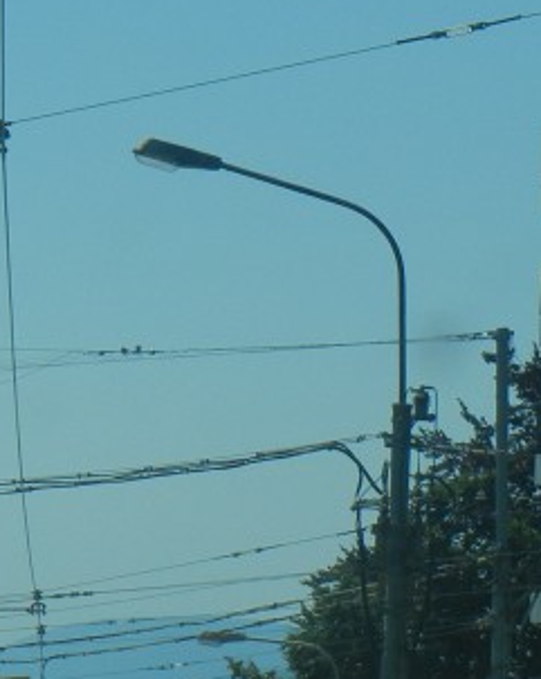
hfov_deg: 4.6
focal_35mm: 338
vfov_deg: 5.7
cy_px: 261
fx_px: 6775
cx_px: -204
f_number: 9
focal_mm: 18.3
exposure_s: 1/389
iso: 160
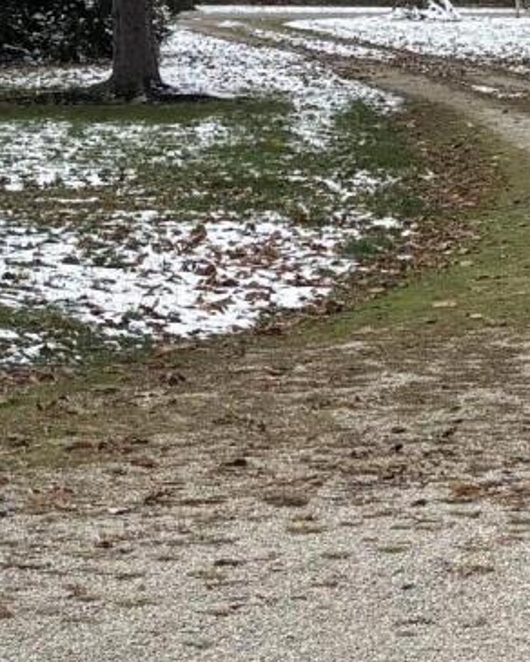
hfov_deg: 10.7
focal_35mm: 139
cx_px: 795
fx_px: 2725
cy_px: 319
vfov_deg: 13.9
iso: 50
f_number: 1.6
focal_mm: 5.96
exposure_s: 1/1311
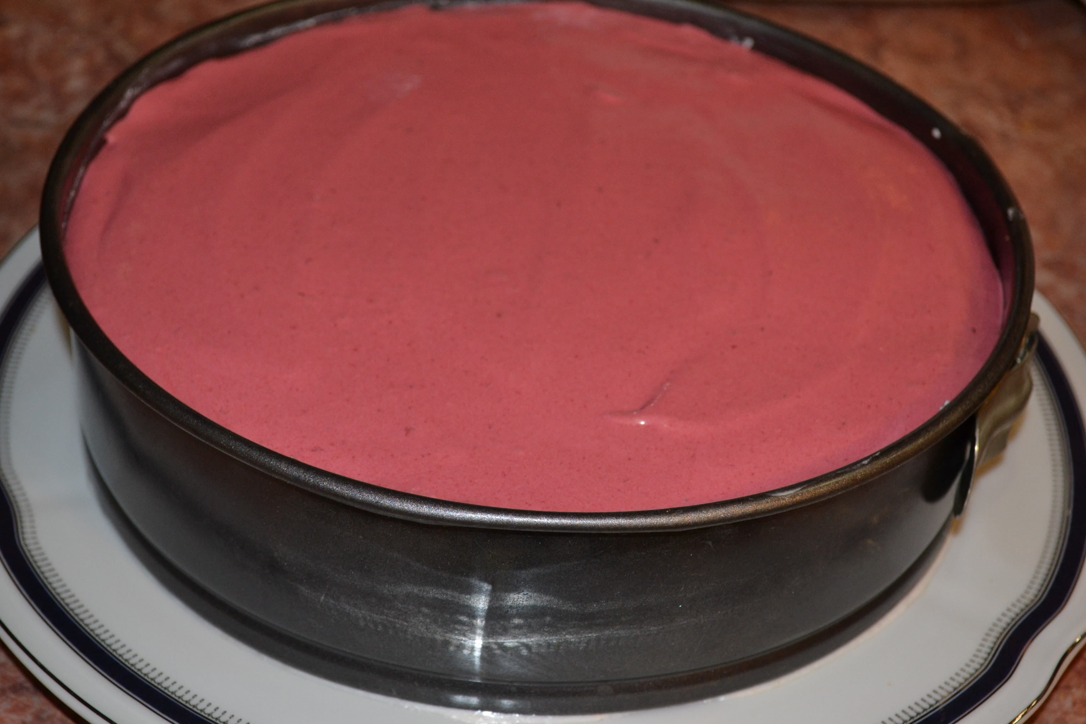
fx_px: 1991
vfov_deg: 20.6
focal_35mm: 66
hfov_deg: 30.5
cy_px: 362
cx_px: 543
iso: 1000
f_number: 5.3
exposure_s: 1/60
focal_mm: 44
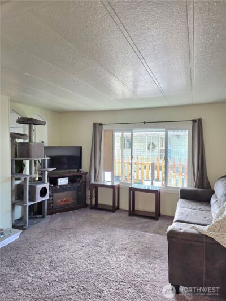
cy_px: 150
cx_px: 113
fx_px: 200
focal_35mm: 23
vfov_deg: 73.9
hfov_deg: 58.9
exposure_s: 1/120
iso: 100
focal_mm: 6.3
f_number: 1.7
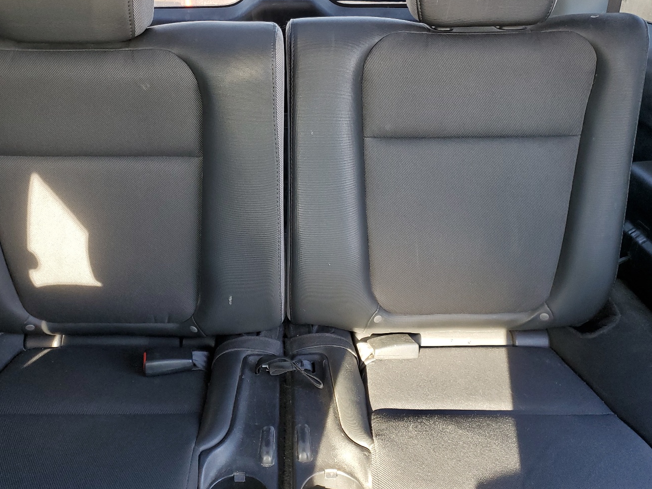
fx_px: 603
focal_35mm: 32
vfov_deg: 44.1
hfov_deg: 56.7
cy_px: 214
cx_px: 286
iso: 79
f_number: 1.5
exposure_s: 1/120
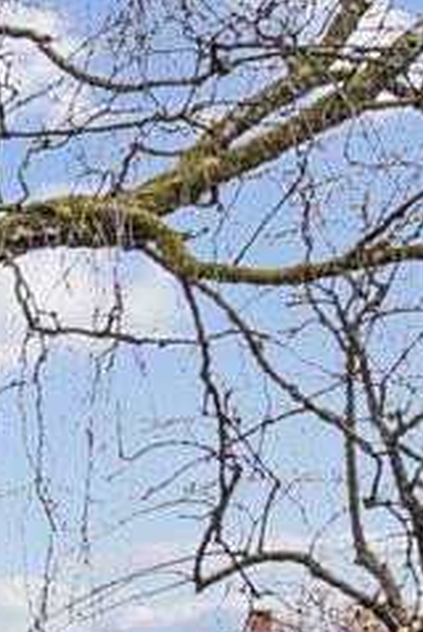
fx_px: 2021
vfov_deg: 15.8
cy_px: 1039
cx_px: -1343
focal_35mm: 115
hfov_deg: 7.5
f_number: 8
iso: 800
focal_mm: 16
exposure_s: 1/500
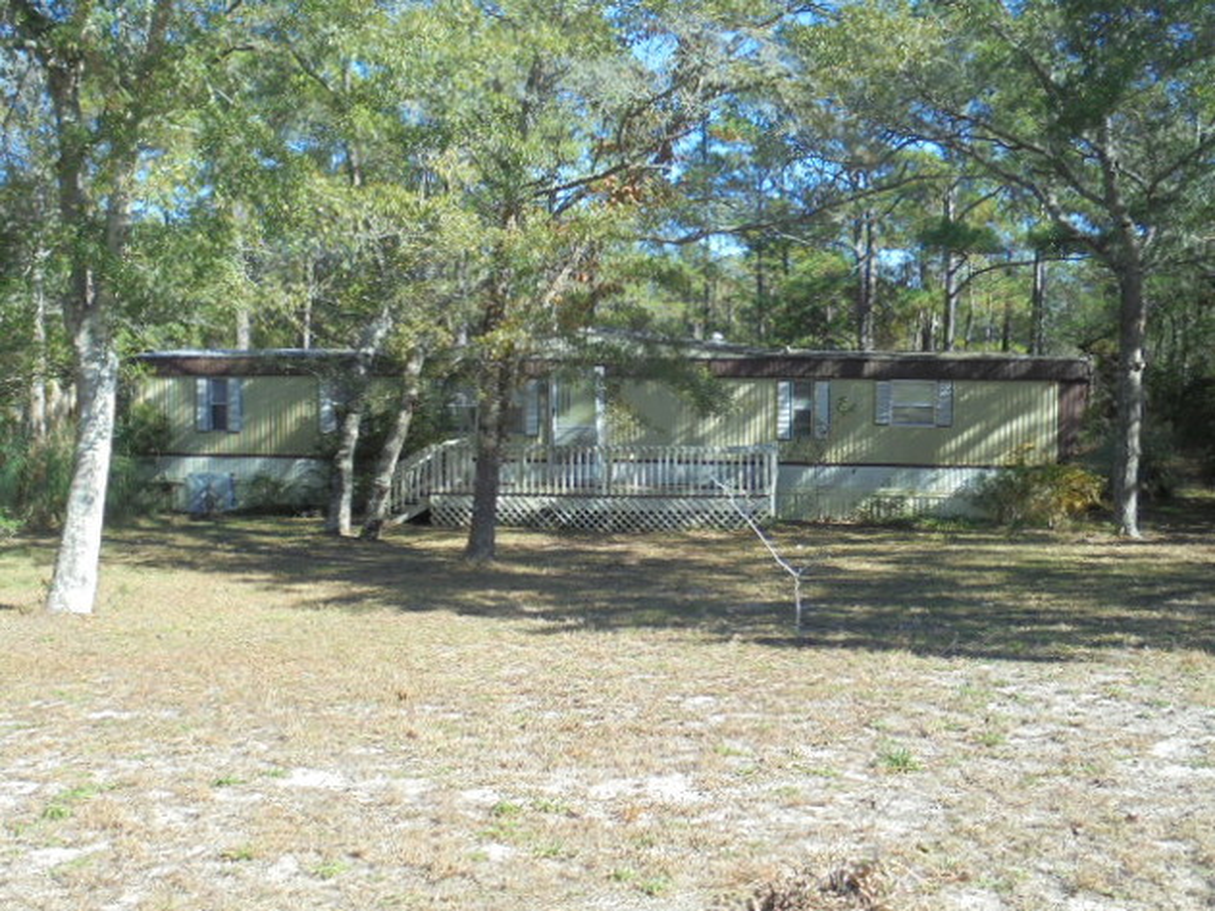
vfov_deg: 37.7
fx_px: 1334
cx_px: 608
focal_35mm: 38
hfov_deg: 49.0
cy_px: 456
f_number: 4.2
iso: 100
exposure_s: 1/250
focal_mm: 6.9
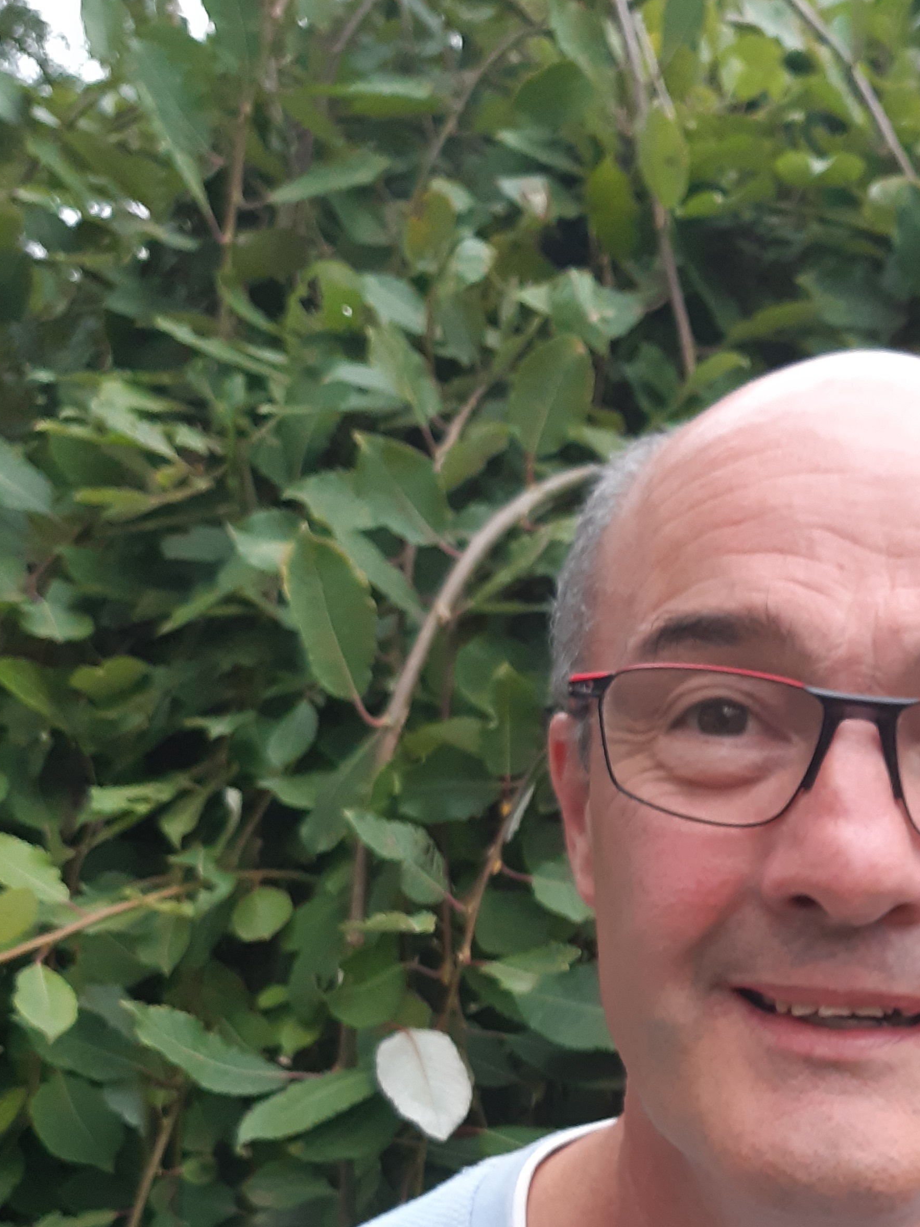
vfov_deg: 35.9
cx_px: 830
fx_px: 1807
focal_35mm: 51
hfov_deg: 27.5
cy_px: 1026
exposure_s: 1/50
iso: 125
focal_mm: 3.92
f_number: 1.7
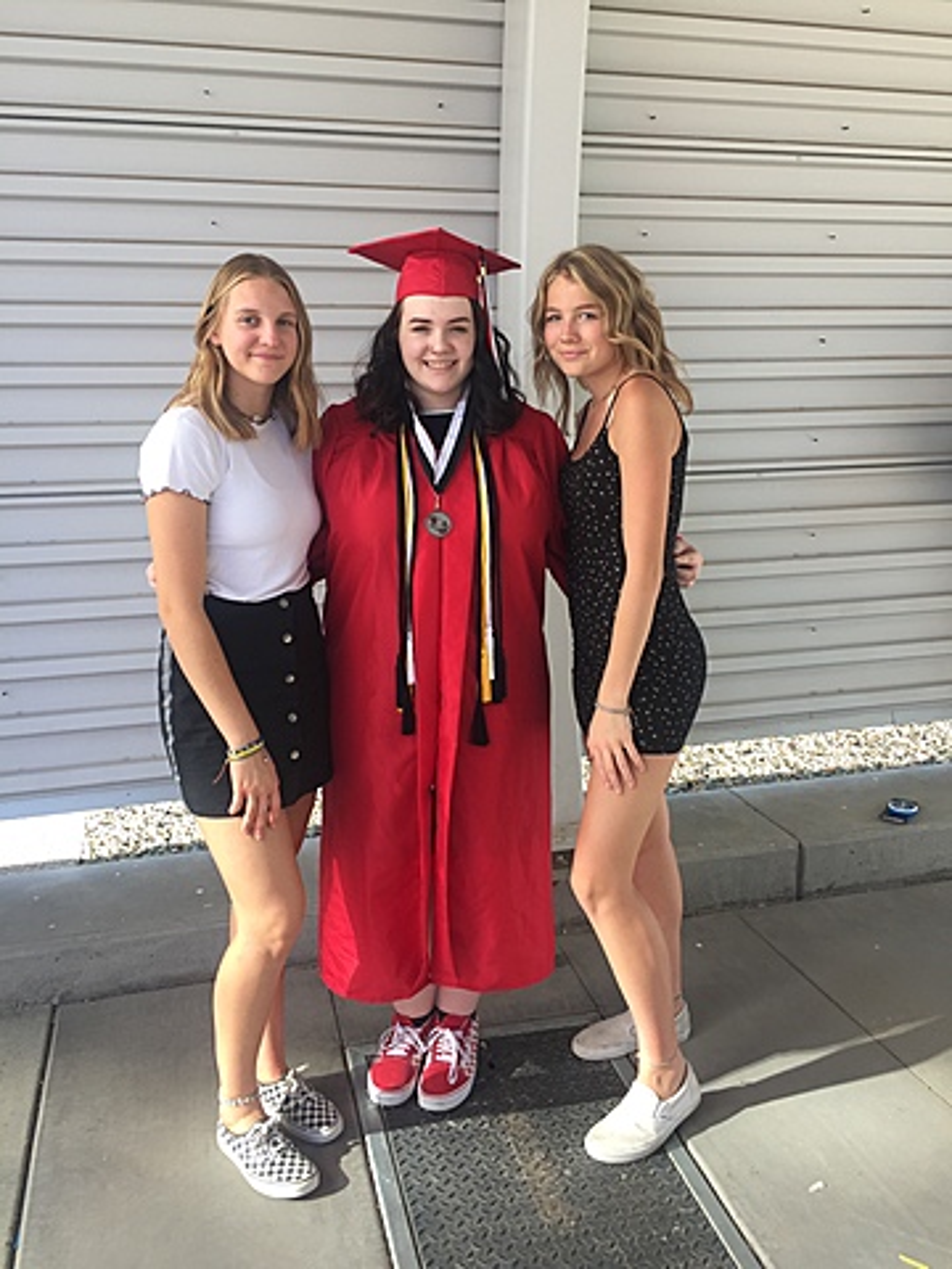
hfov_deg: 48.2
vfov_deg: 61.7
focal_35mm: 29
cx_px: 476
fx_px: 1063
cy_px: 634
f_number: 2.2
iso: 32
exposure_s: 1/194
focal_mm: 4.15
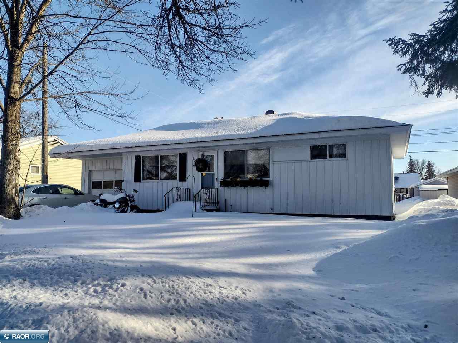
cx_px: 229
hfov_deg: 65.3
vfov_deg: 51.4
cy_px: 172
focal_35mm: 27
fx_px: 357
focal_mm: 4.71
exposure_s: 1/1495
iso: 100
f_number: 1.7
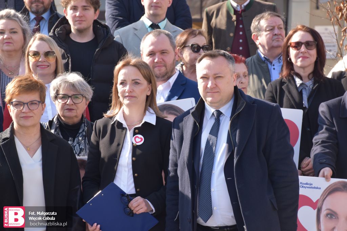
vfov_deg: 9.6
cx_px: 174
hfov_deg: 14.4
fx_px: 1374
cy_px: 116
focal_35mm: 142
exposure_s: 1/250
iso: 250
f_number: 8
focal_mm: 95
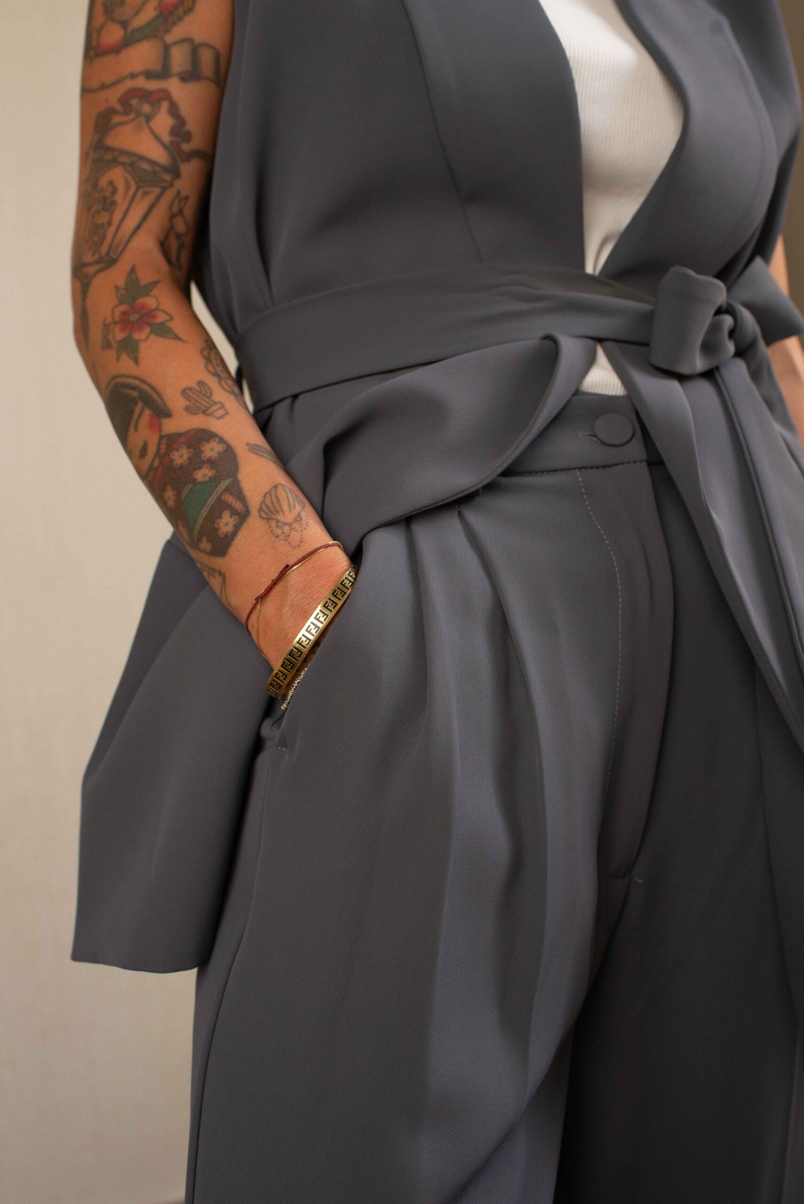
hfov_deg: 37.9
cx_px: 402
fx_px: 1171
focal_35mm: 35
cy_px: 602
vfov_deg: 54.4
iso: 800
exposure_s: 1/250
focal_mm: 35
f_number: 5
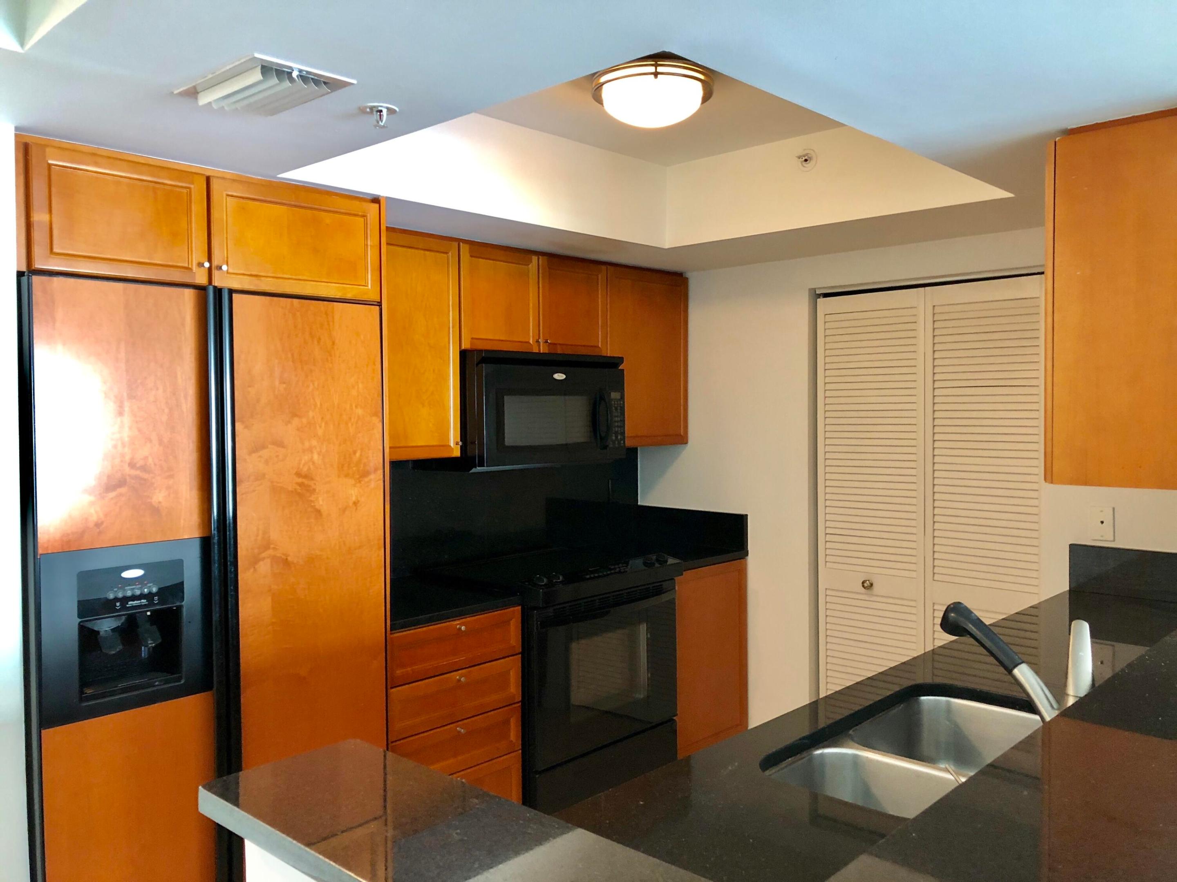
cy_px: 441
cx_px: 588
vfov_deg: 49.7
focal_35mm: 28
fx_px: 952
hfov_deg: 63.4
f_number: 1.8
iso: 50
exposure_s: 1/15
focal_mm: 4
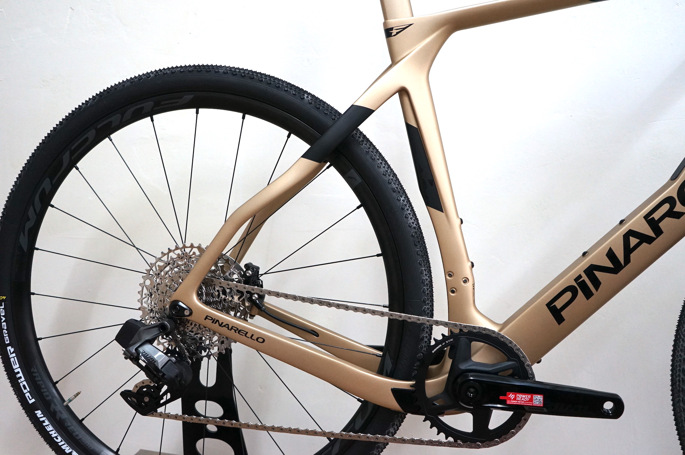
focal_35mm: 35
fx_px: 665
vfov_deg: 37.8
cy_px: 228
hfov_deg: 54.5
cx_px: 342
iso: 1600
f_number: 4
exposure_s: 1/160
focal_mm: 35
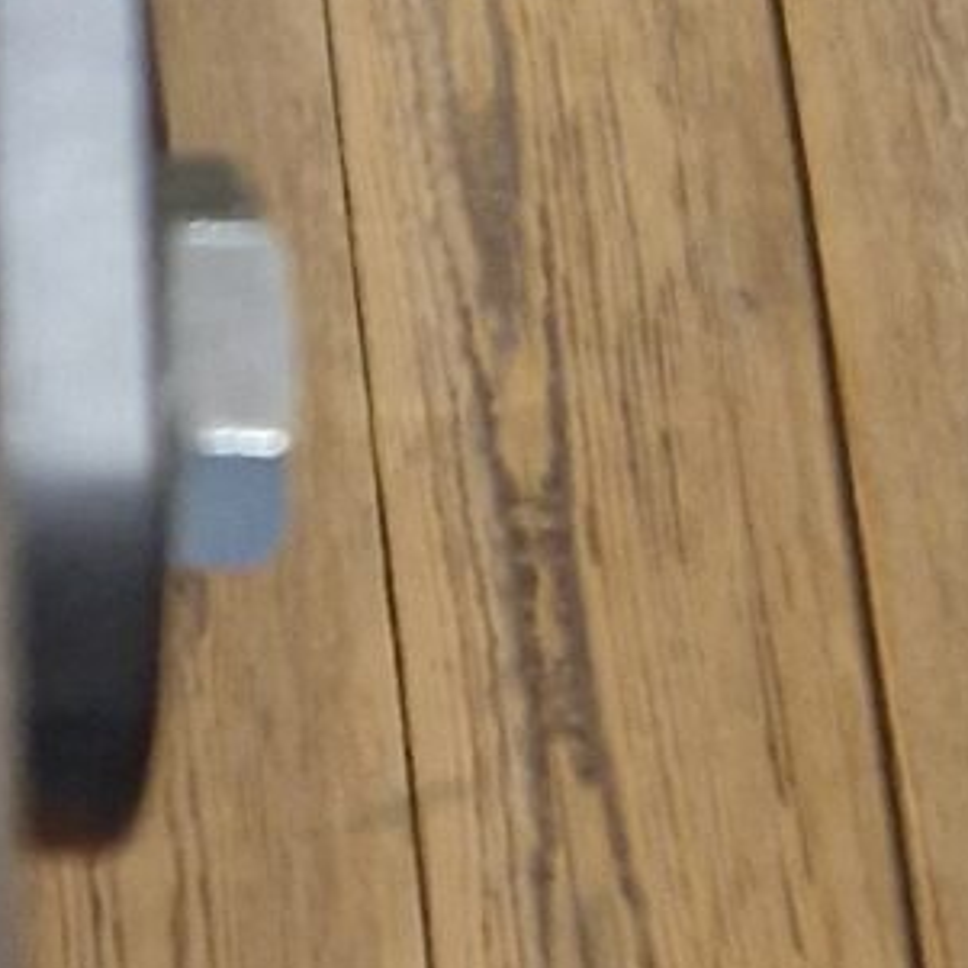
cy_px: -1585
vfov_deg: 8.9
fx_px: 5473
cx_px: -1071
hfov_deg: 9.4
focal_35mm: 173
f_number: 1.8
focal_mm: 5.4
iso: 250
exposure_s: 1/100
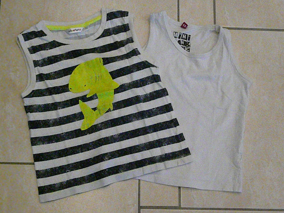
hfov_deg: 32.7
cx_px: 143
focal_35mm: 59
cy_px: 107
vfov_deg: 24.8
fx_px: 484
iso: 3200
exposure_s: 1/250
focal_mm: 9.6
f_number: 4
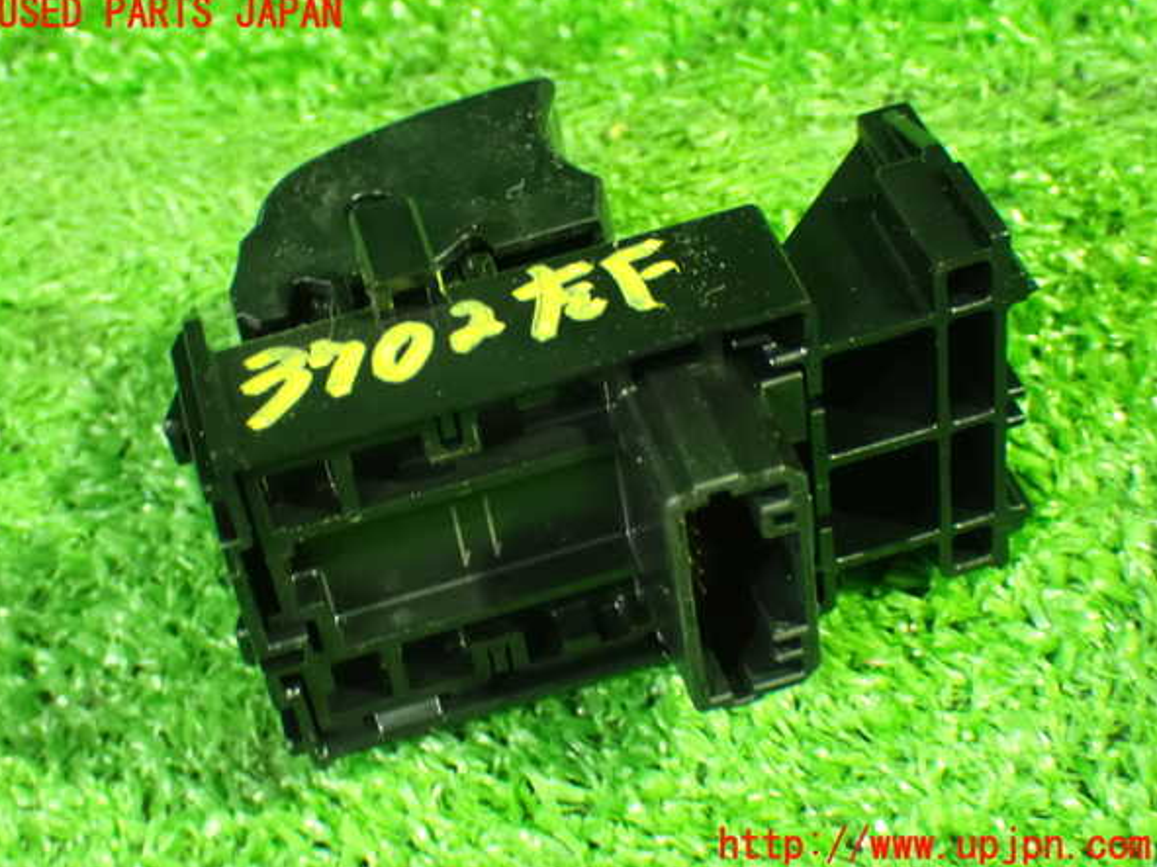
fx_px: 2272
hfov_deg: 28.6
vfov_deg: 21.6
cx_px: 574
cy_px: 431
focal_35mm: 68
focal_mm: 11.88
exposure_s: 1/10
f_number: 3.8
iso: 1600
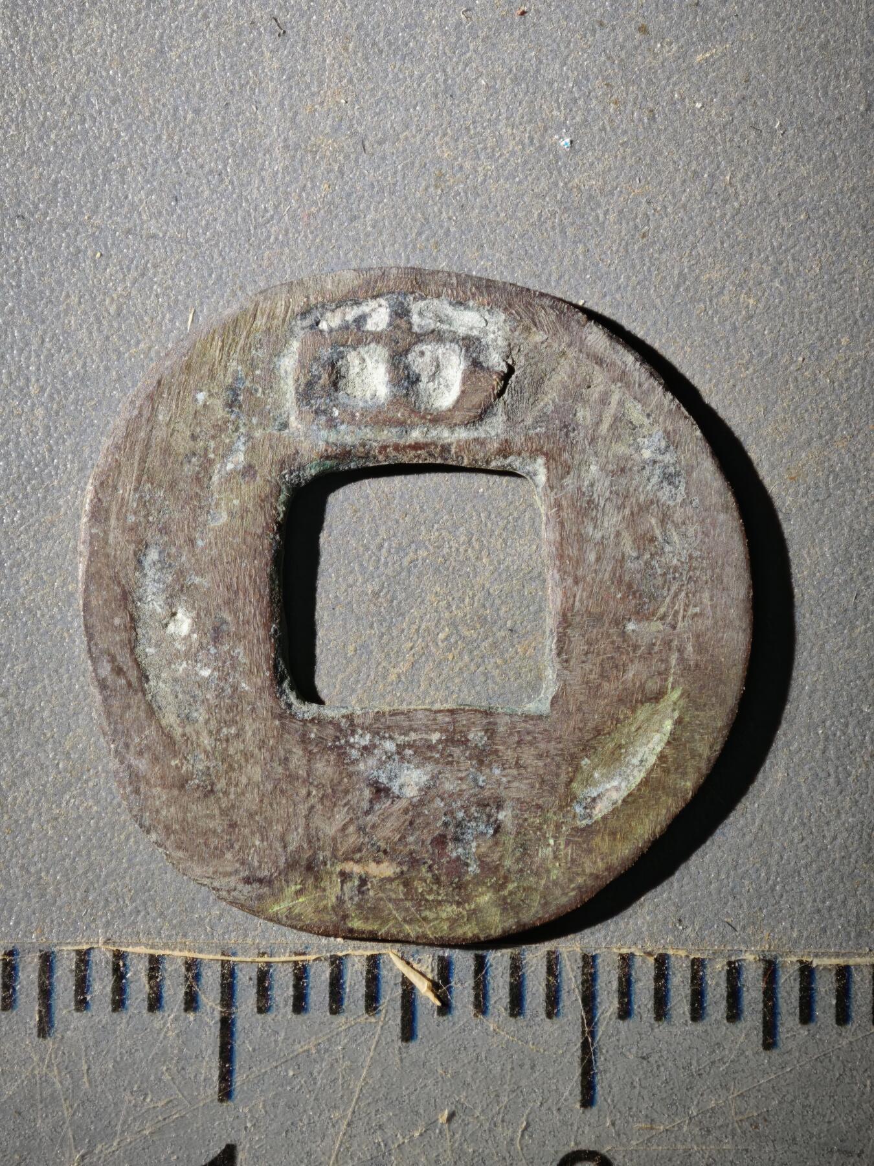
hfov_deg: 12.6
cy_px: 583
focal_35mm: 118
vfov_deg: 16.7
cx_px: 437
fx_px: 3972
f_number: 2
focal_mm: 9
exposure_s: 1/108
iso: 250
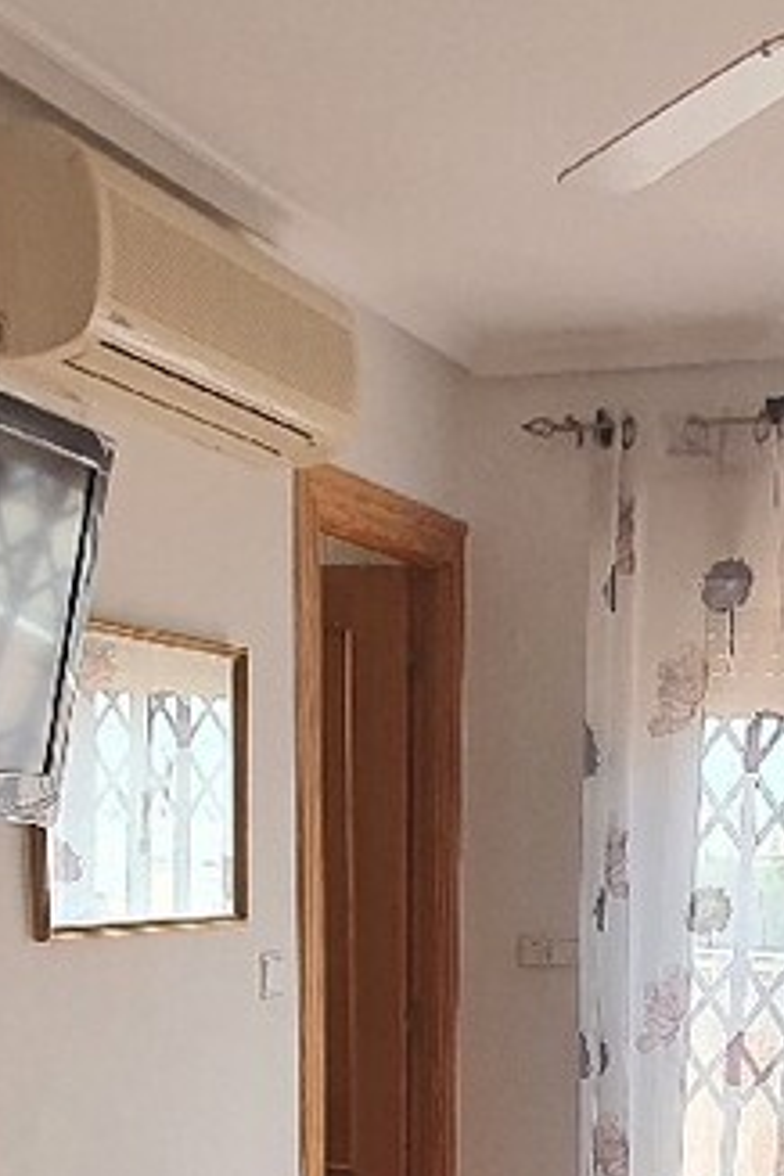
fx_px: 1731
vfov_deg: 31.6
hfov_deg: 25.4
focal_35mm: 53
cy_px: 1399
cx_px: 532
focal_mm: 1.8
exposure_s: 1/50
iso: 64
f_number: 2.2
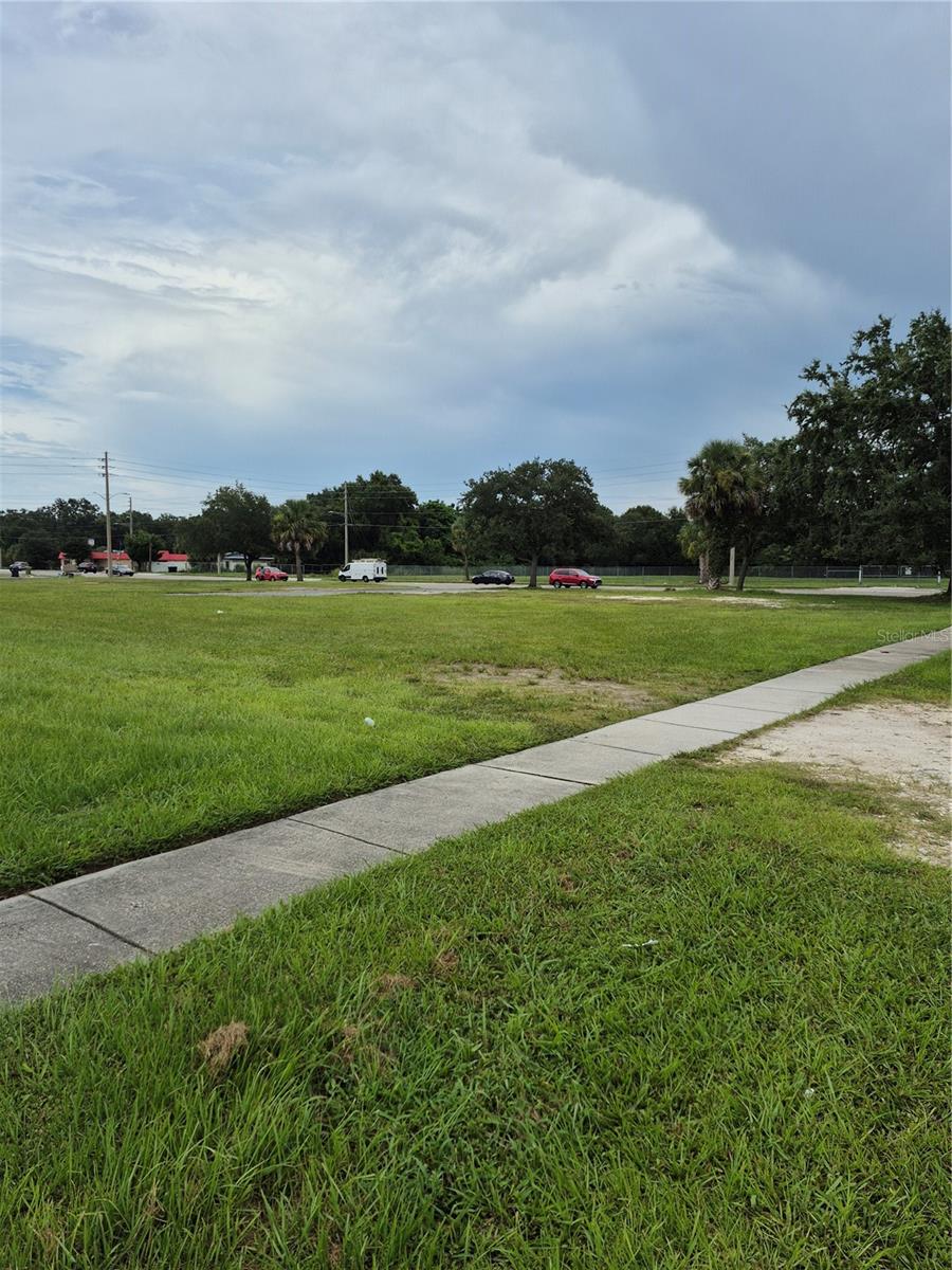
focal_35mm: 23
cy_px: 635
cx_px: 476
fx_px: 843
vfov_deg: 73.9
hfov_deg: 58.9
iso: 25
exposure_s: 1/2448
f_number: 1.8
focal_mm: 5.4
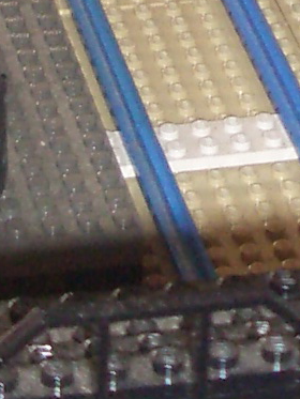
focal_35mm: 240
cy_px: -144
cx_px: 349
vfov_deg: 8.1
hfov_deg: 6.2
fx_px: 2772
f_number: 2.6
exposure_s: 1/60
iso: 200
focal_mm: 5.8
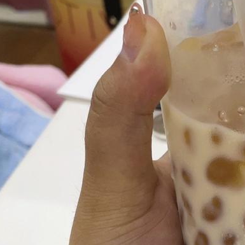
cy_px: 118
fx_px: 496
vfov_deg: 27.7
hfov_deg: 26.7
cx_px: 227
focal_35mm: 62
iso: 160
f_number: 1.6
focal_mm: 4.2
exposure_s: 1/50
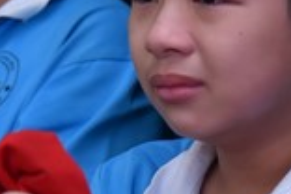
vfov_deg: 3.4
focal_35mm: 409
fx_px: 3306
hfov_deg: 5.0
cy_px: 76
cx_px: 151
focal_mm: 98
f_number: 4.5
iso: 1600
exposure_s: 1/125
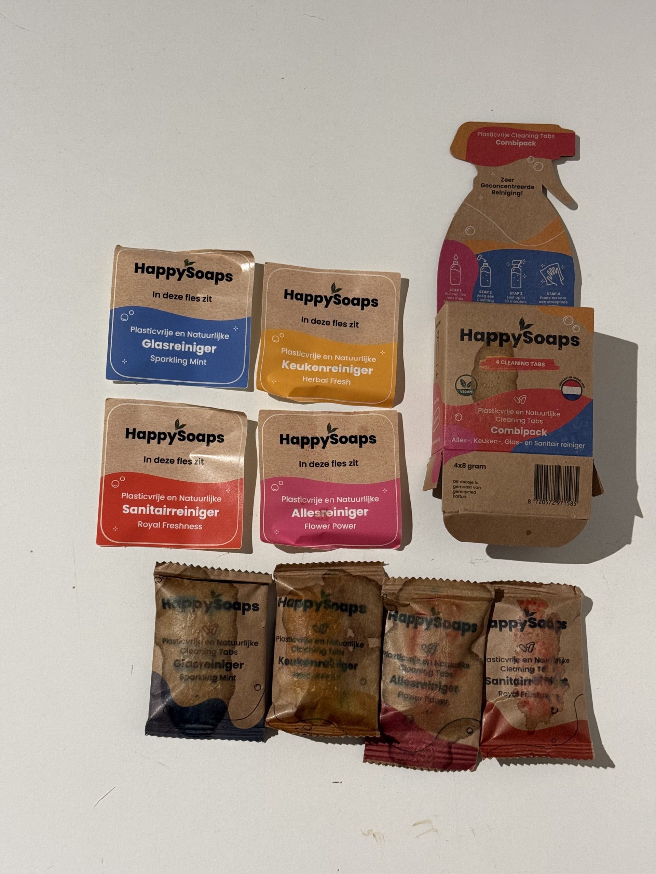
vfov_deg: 39.7
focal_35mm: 48
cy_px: 437
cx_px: 328
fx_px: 1213
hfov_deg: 30.3
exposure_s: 1/50
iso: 200
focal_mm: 6.76
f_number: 1.78
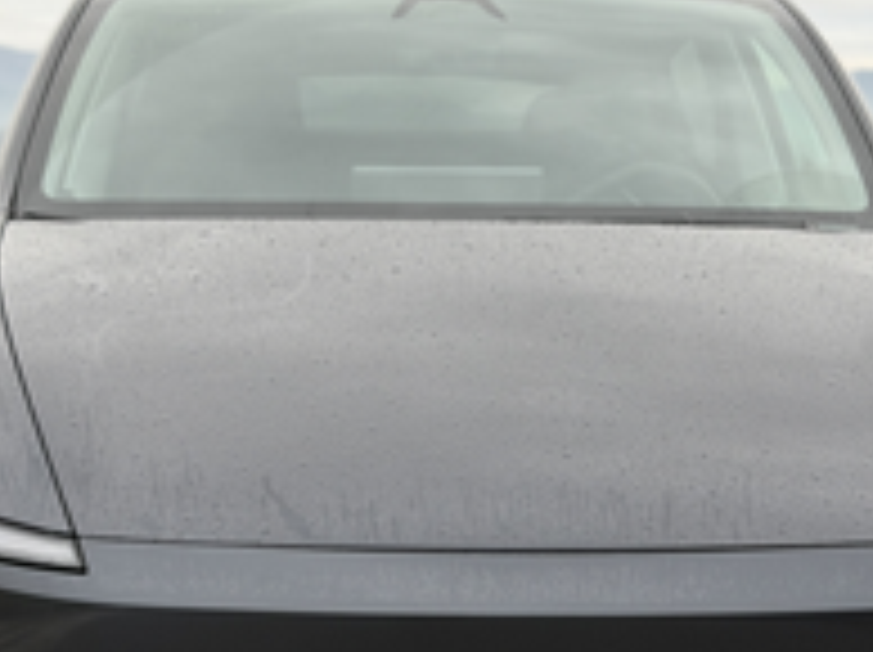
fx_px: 2494
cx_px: 486
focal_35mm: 99
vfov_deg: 14.8
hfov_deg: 19.9
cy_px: 504
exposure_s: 1/149
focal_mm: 6.76
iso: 100
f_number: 1.78
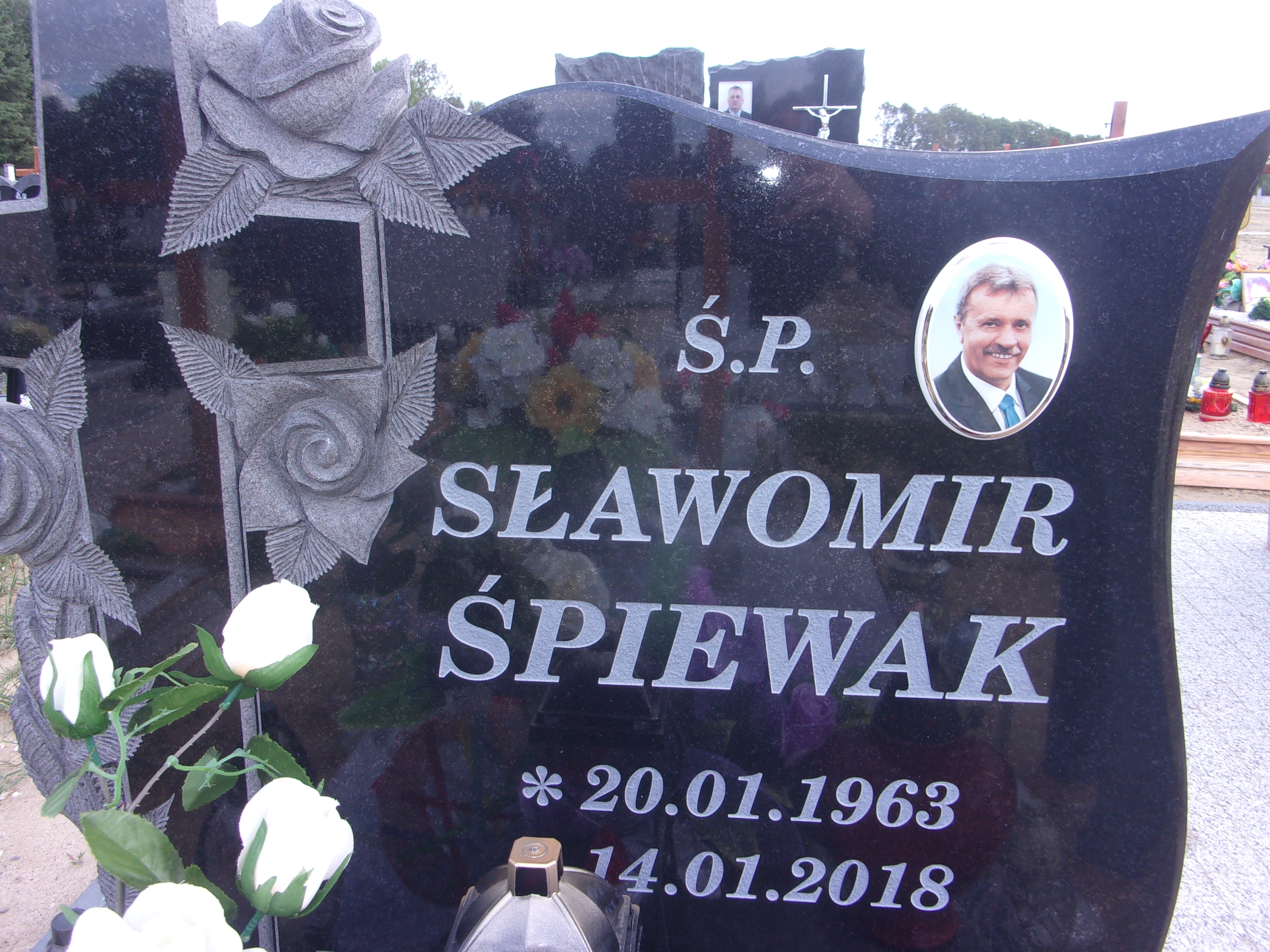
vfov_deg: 49.7
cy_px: 476
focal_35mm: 28
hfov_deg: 63.4
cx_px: 635
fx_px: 1027
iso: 80
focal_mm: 5.1
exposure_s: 1/140
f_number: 3.9
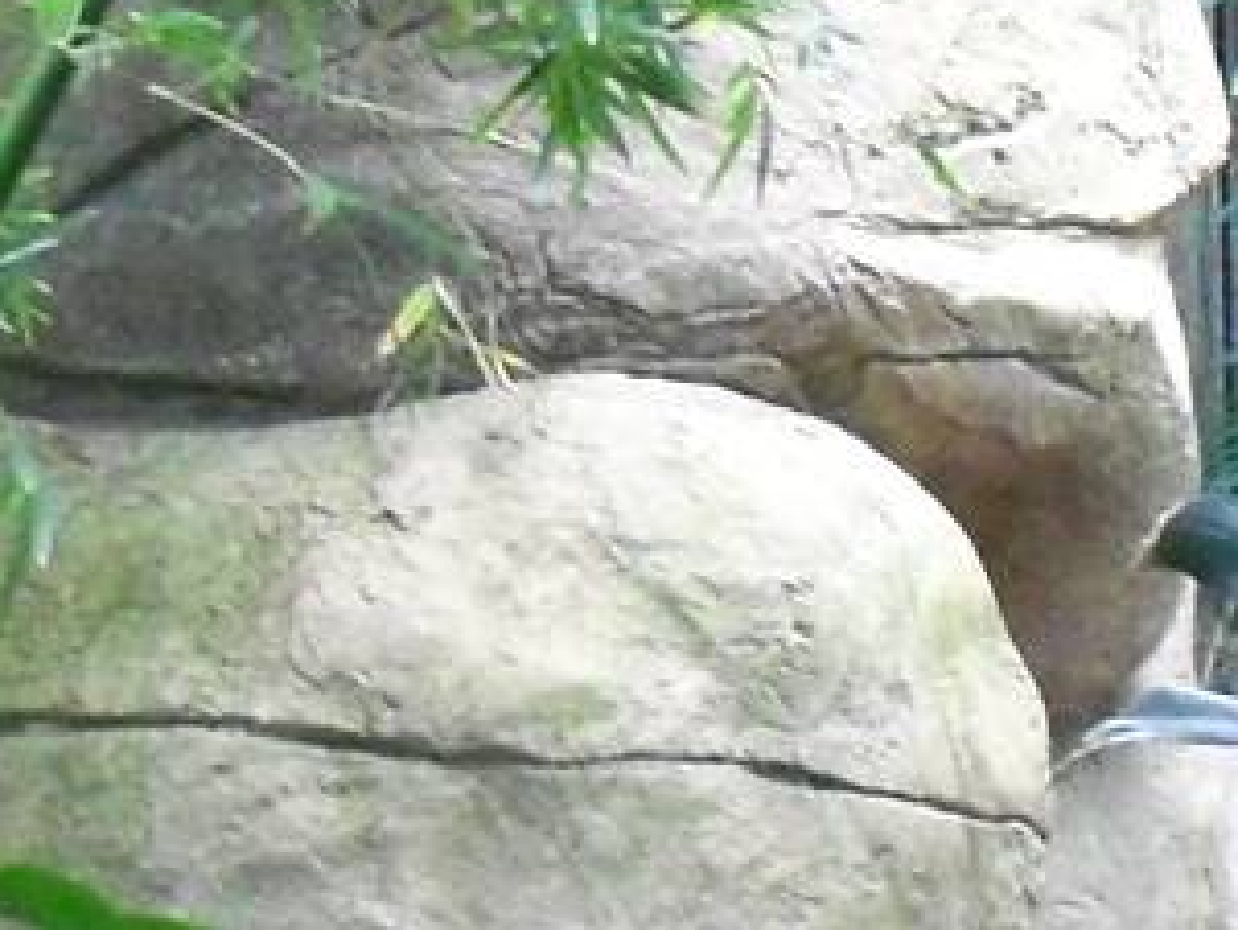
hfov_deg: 10.6
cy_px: 1296
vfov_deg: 7.9
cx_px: 1110
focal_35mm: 186
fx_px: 6655
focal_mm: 6.3
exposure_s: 1/20
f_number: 3
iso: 400
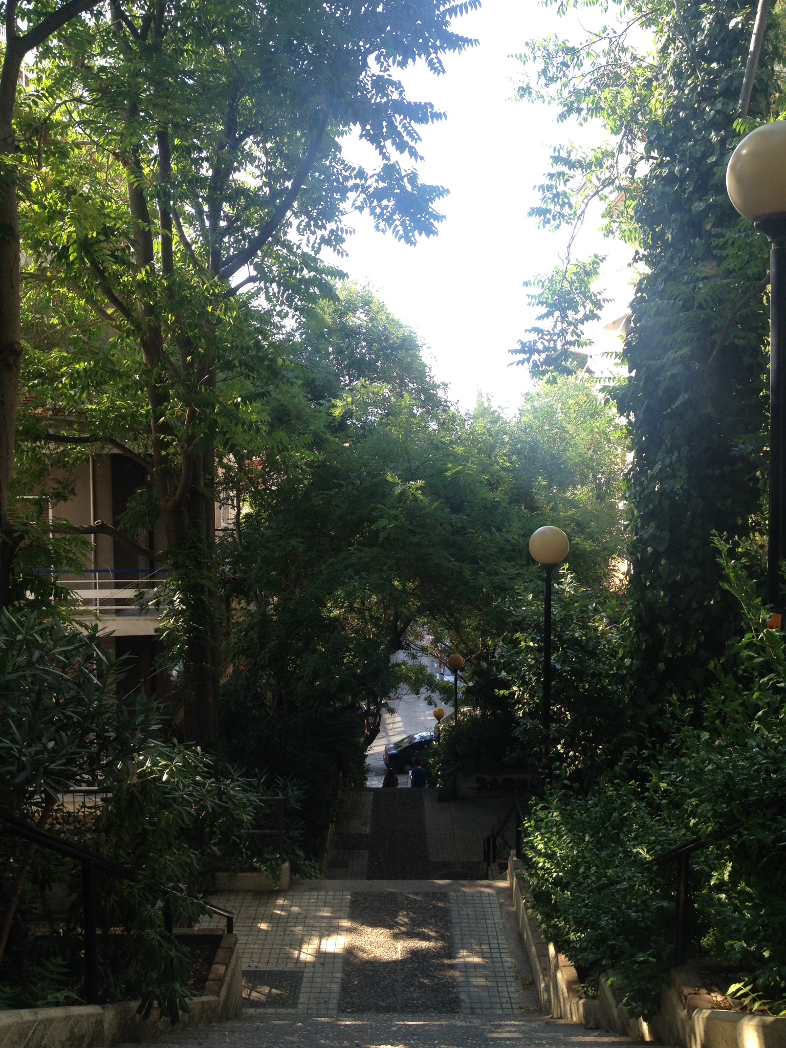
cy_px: 524
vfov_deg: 52.6
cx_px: 393
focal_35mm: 35
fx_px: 1060
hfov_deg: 40.7
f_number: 2.4
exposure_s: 1/245
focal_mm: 4.28
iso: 50
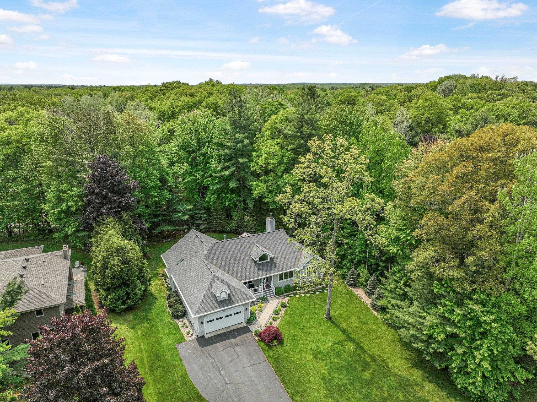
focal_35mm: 24
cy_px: 201
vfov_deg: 56.8
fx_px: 372
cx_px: 268
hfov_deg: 71.6
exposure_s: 1/640
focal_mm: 12.29
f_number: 2.8
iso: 180
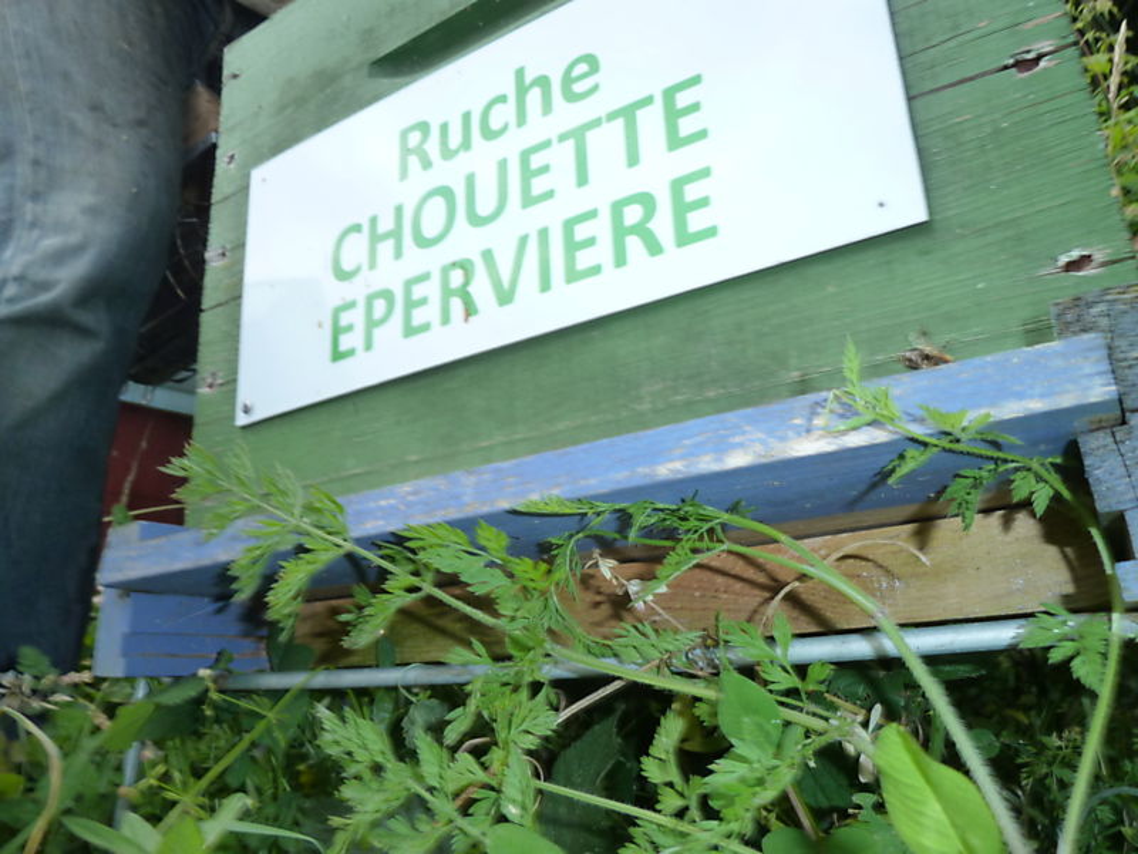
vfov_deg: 54.9
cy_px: 427
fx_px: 822
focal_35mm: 25
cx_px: 569
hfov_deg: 69.4
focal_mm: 4.1
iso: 125
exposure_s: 1/250
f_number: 4
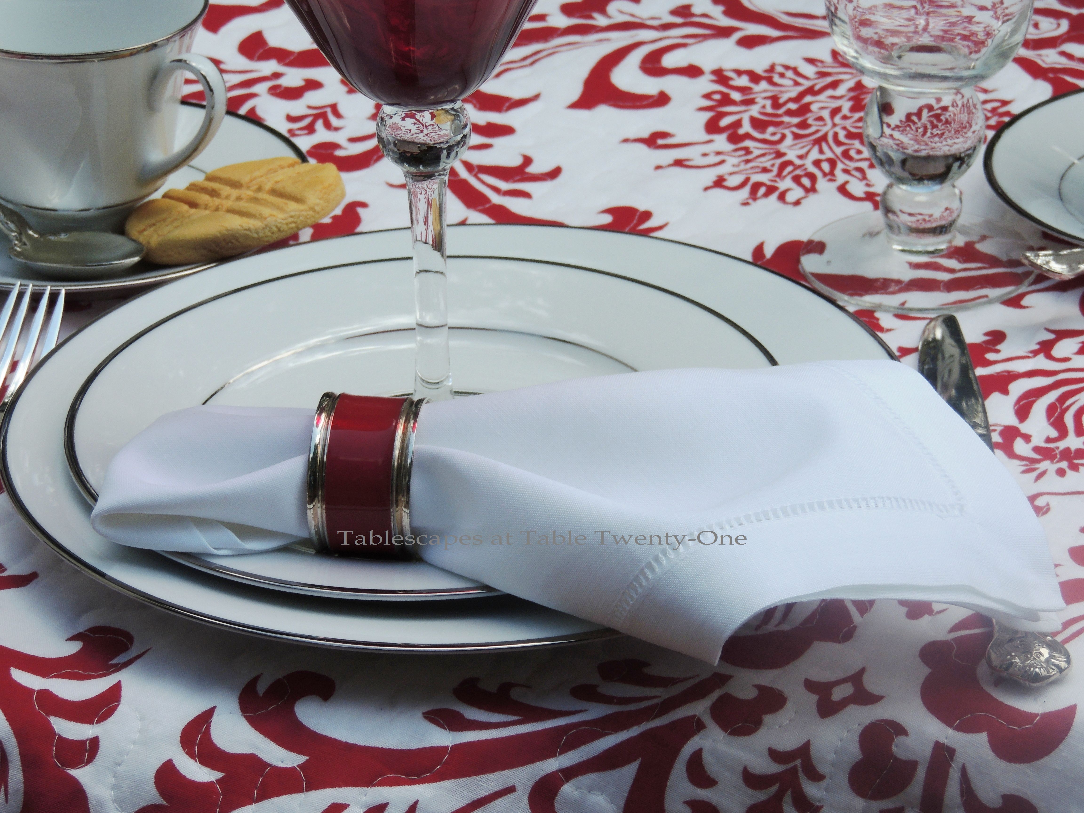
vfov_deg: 10.2
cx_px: 542
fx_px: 4541
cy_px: 406
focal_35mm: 145
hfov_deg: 13.6
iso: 100
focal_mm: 25.8
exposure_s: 1/800
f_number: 4.4
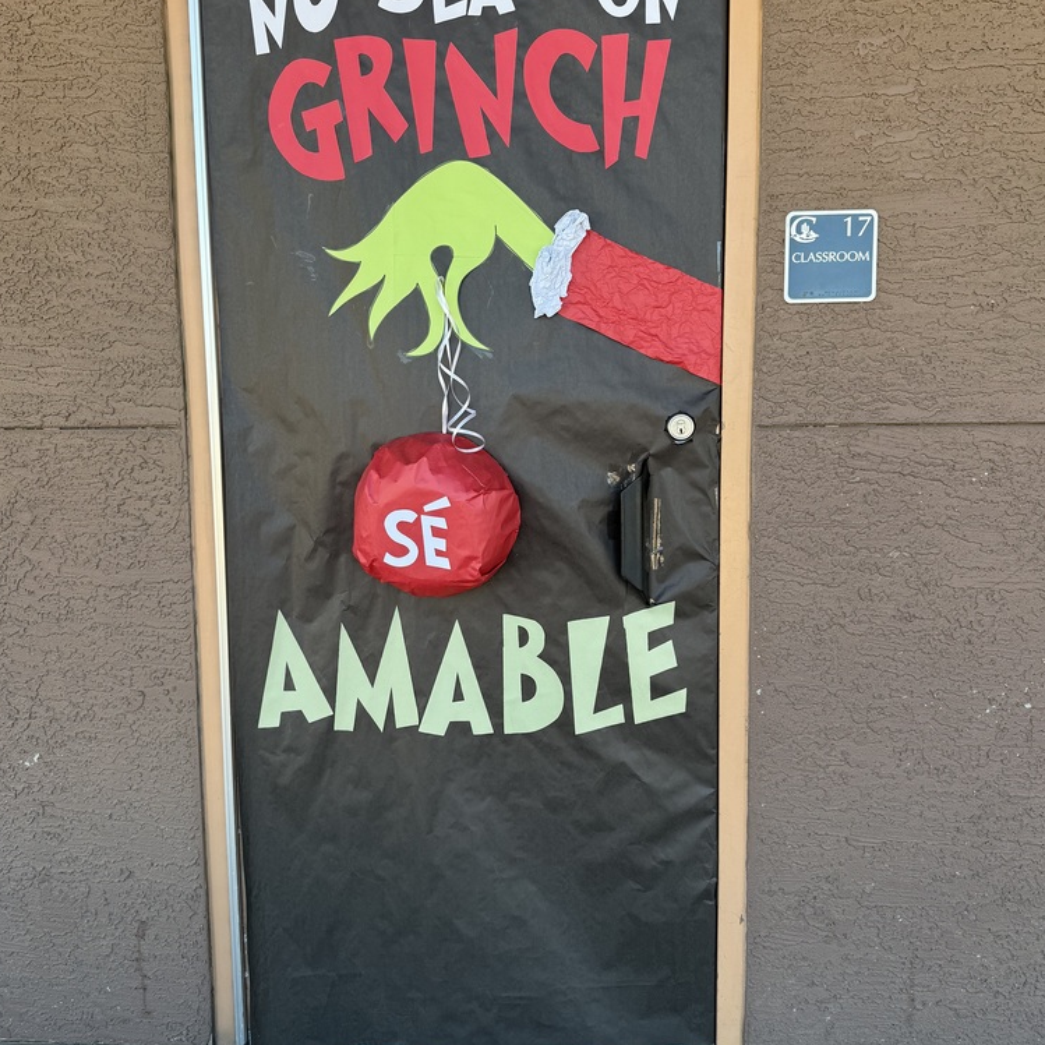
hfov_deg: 55.6
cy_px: 476
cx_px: 516
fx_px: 990
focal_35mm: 29
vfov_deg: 55.5
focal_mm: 6.76
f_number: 1.78
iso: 80
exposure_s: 1/374
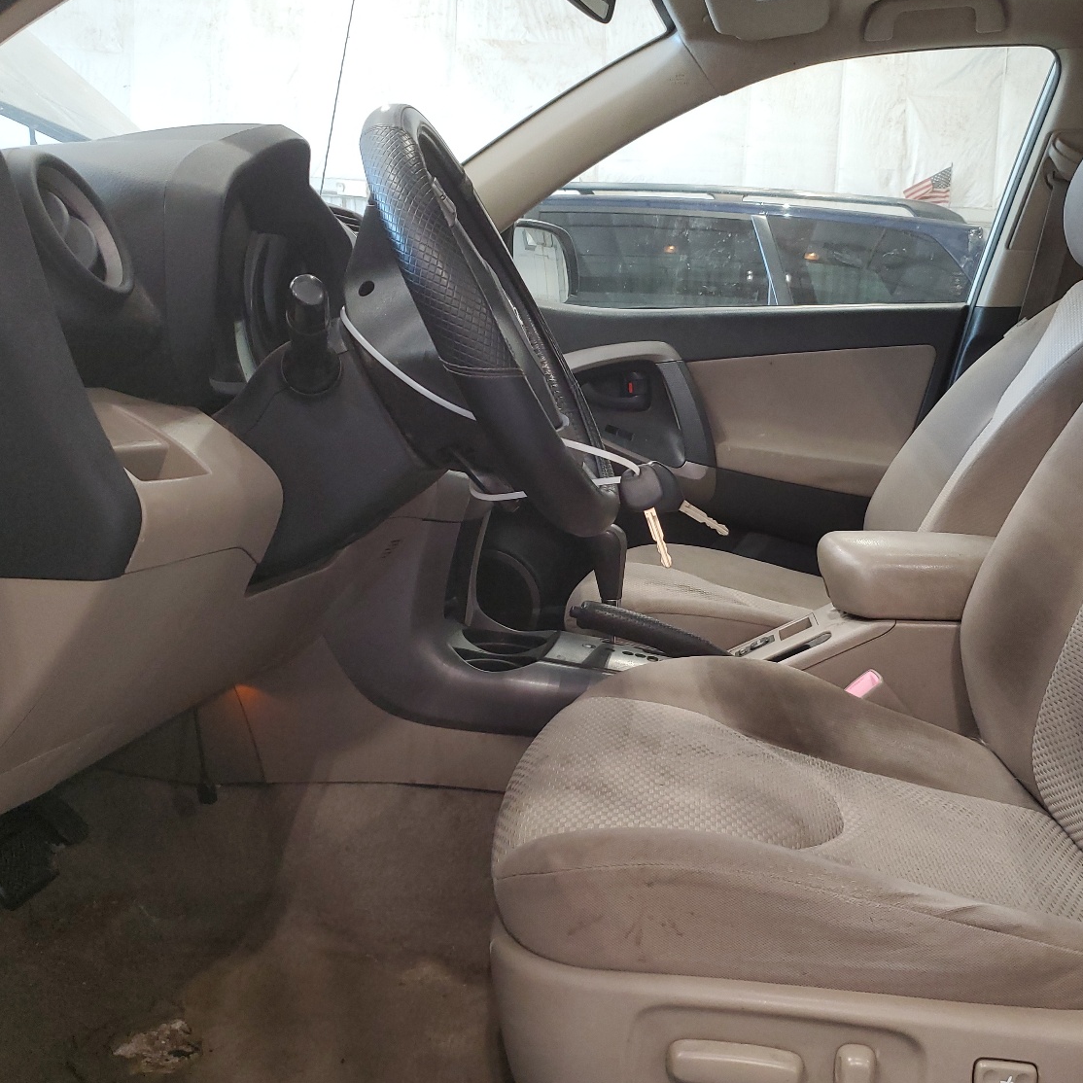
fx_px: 1168
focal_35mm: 33
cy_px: 549
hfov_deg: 49.3
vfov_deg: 49.7
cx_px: 669
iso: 125
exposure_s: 1/60.2
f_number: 1.5
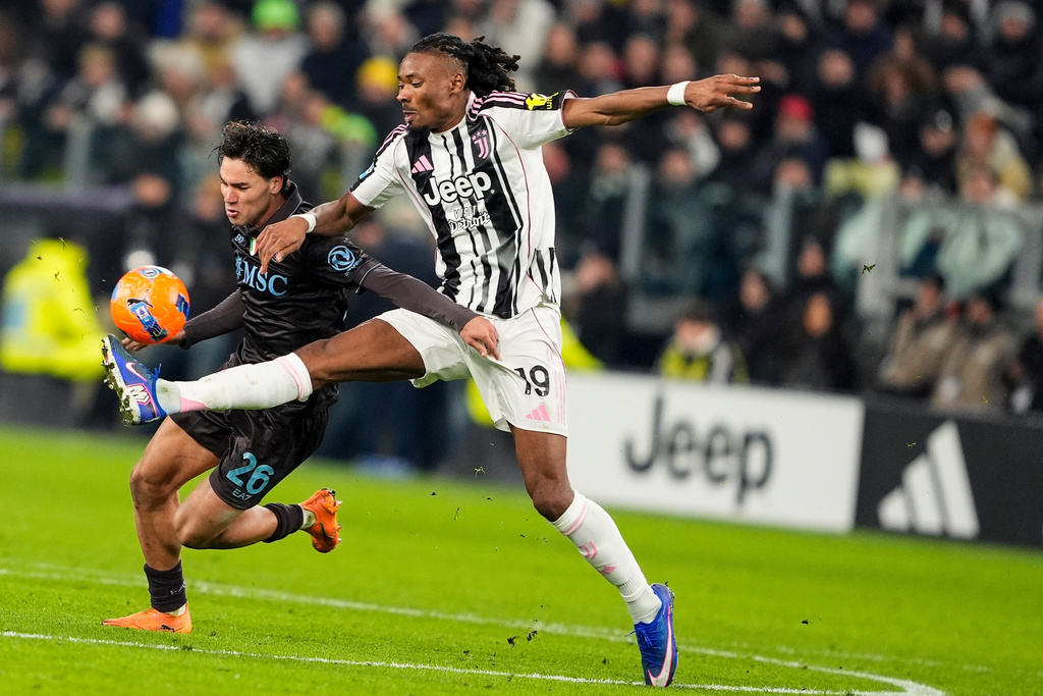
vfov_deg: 3.4
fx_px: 11590
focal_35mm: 400
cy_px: 348
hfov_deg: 5.2
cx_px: 522
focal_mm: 400
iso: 2000
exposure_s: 1/1250
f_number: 2.8
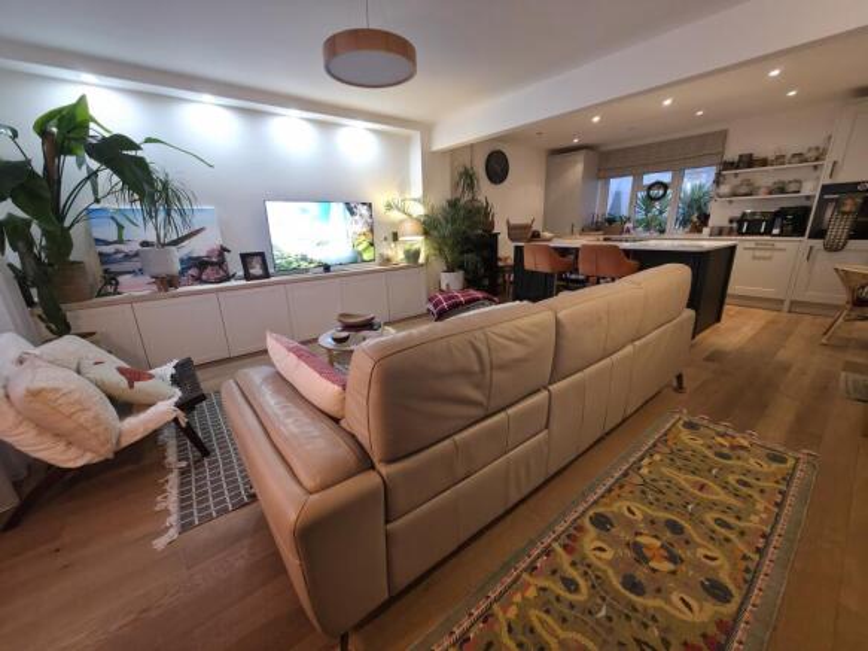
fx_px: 326
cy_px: 326
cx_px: 434
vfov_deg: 89.9
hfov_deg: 106.2
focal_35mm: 13
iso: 125
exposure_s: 1/30
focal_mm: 2.2
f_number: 1.9
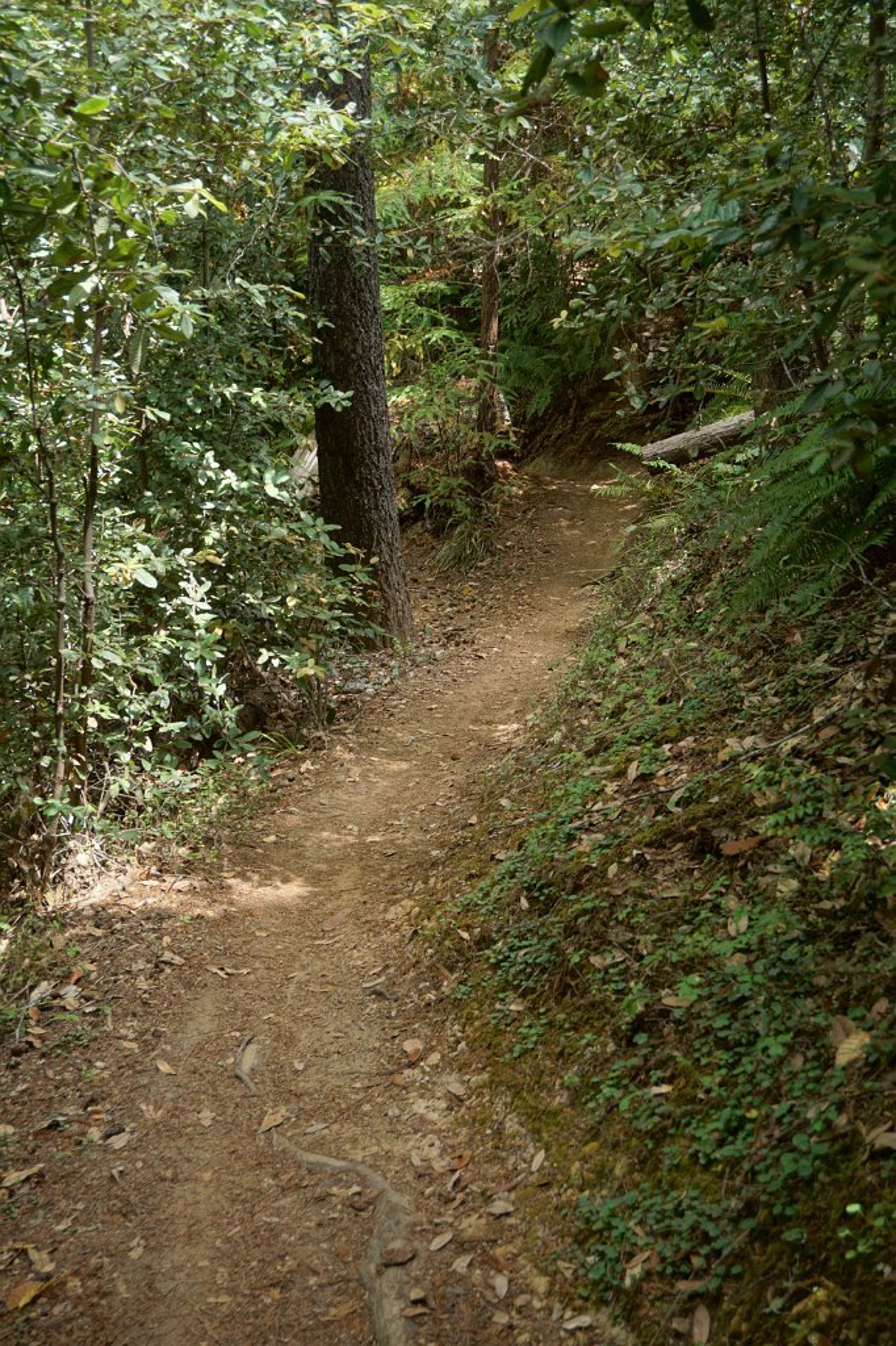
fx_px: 1737
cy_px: 673
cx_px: 448
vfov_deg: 42.3
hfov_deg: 28.9
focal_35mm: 46
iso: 250
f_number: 5
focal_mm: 31
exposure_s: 1/60
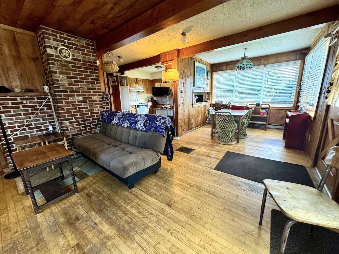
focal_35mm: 14
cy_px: 127
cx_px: 170
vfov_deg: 85.7
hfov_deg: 102.1
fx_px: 137
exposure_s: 1/60
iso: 320
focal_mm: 2.22
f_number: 2.2
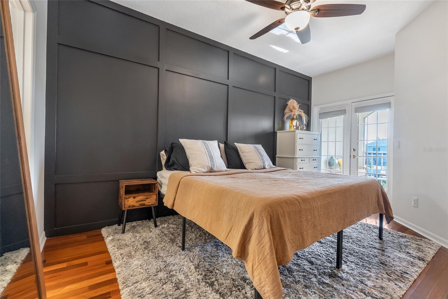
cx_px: 224
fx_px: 199
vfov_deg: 73.8
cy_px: 150
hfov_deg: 96.7
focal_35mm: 16
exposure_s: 1/30
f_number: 9
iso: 10000
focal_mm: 16
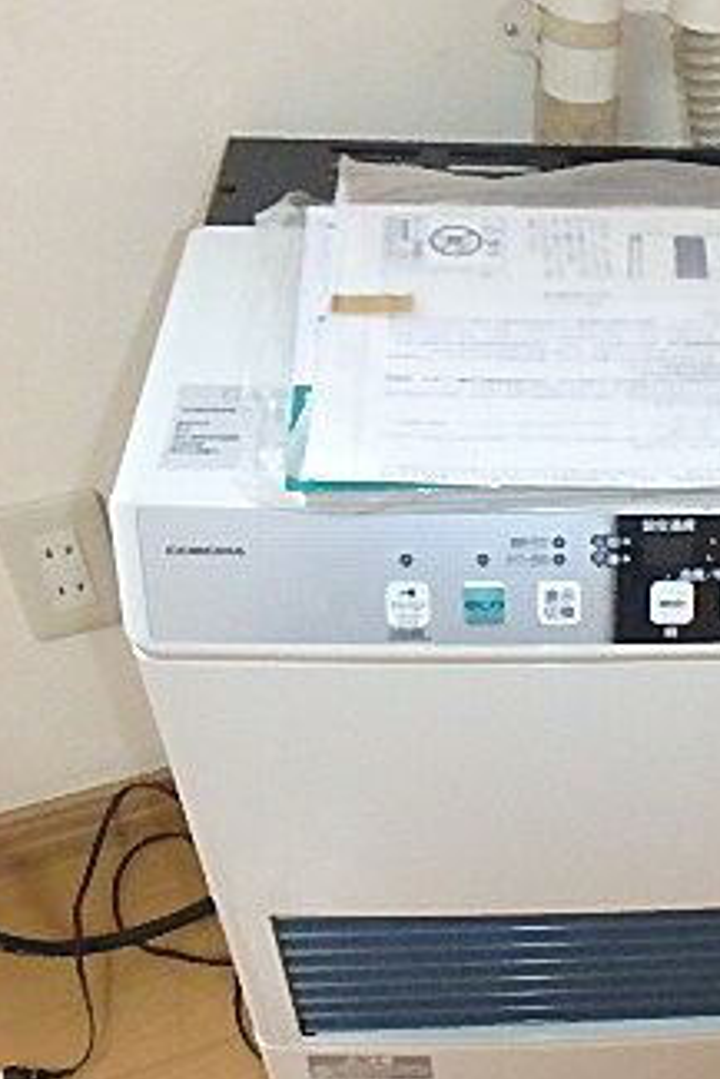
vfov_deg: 44.6
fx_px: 1289
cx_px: 650
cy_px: 737
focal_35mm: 43
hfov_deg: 29.9
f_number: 3.5
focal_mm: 3.7
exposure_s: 1/30
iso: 1000
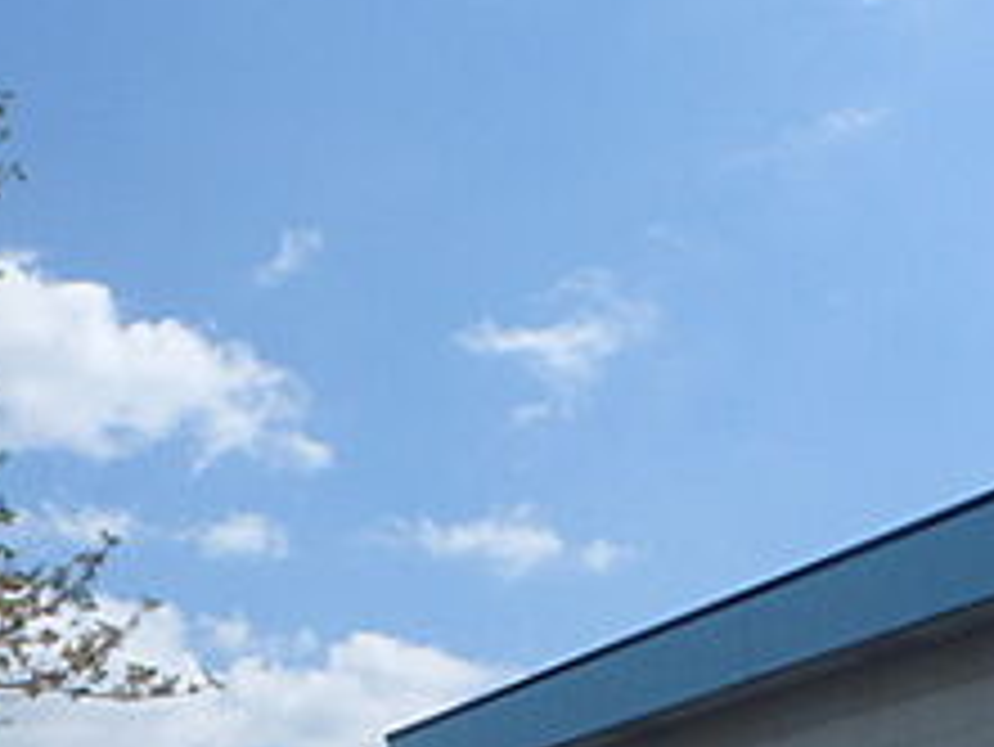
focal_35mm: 59
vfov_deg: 22.8
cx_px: 27
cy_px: 902
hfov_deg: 30.6
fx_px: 1695
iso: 125
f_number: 6
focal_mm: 3.7
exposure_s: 1/800
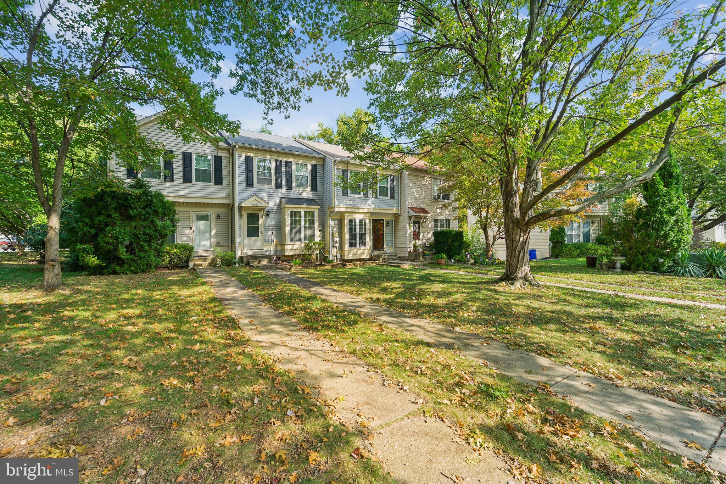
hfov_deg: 104.3
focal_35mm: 14
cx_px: 363
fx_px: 282
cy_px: 242
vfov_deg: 81.2
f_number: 11
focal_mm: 14
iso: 200
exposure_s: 1/40
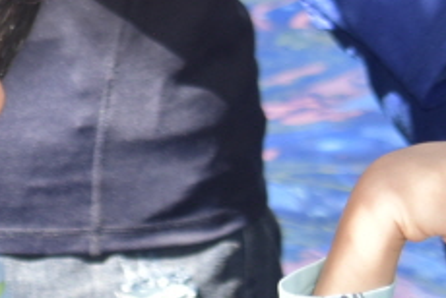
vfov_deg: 3.0
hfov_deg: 4.5
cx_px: -235
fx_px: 5656
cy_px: 122
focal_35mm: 456
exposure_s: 1/125
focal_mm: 70
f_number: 5.6
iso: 280
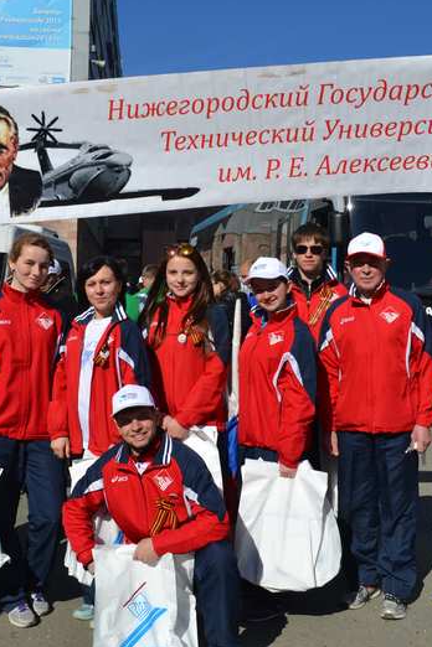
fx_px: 828
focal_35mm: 46
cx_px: 207
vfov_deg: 42.7
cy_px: 325
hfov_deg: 29.2
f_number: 9
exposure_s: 1/320
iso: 100
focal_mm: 20
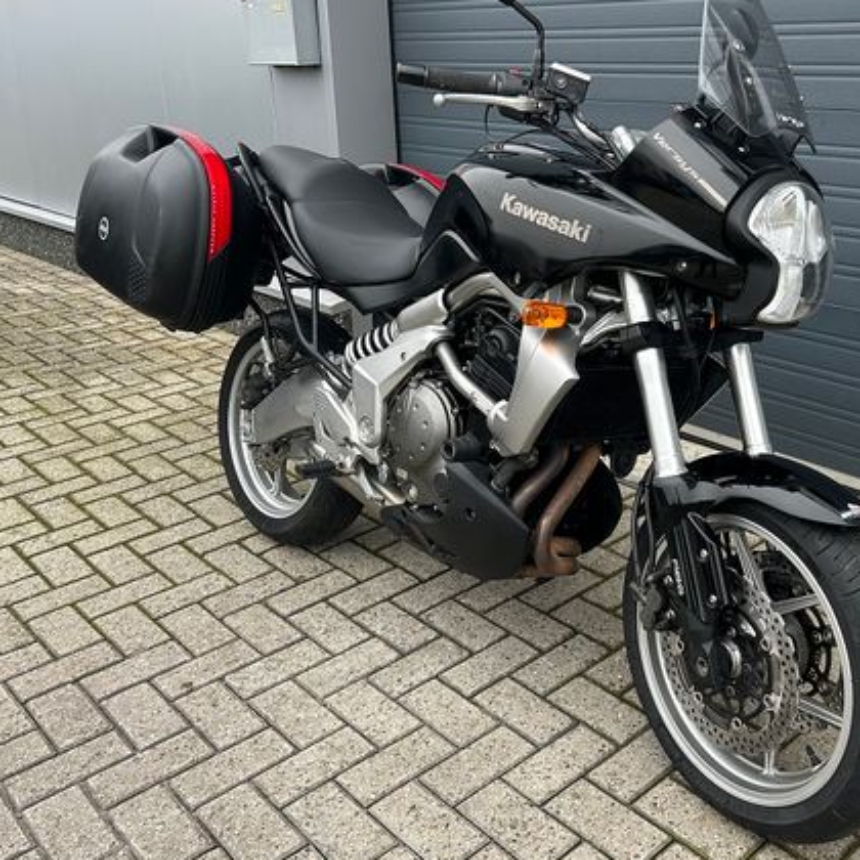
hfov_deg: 46.8
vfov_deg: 47.2
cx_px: 539
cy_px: 393
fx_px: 984
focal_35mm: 35
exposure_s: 1/121
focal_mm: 5.7
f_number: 1.5
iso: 40
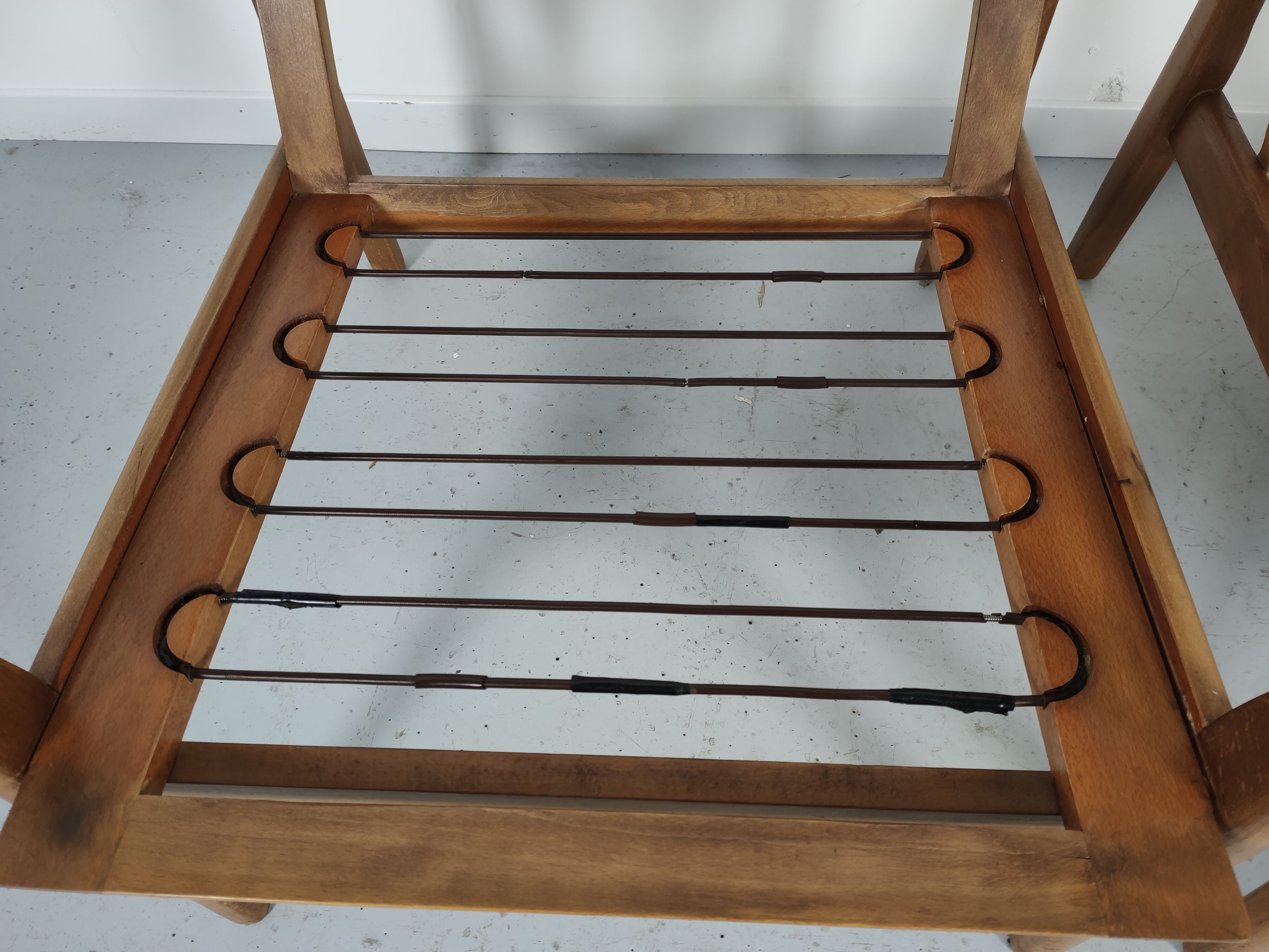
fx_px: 990
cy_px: 476
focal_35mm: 27
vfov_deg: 51.4
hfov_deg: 65.3
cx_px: 634
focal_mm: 4.75
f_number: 1.75
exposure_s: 1/100
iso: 205
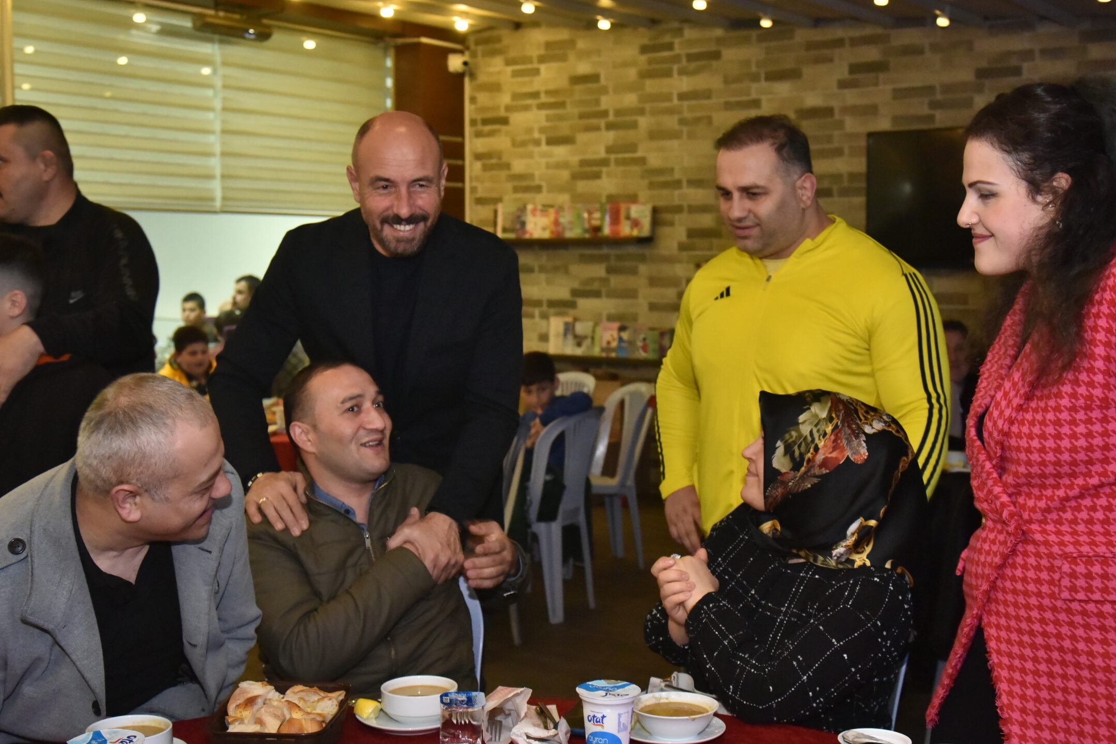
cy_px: 397
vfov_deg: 29.9
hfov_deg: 43.6
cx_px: 587
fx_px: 1395
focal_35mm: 45
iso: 2500
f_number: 5
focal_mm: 38
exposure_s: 1/60
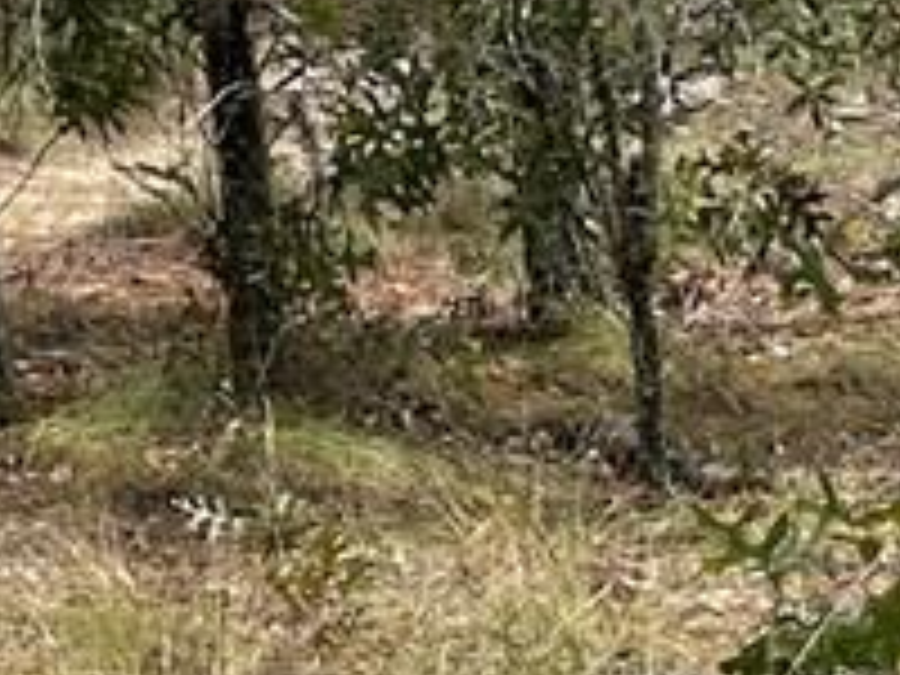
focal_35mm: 192
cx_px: -1098
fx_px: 4992
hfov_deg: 9.4
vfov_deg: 7.3
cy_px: -900
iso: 80
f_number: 1.78
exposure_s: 1/2299
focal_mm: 6.86
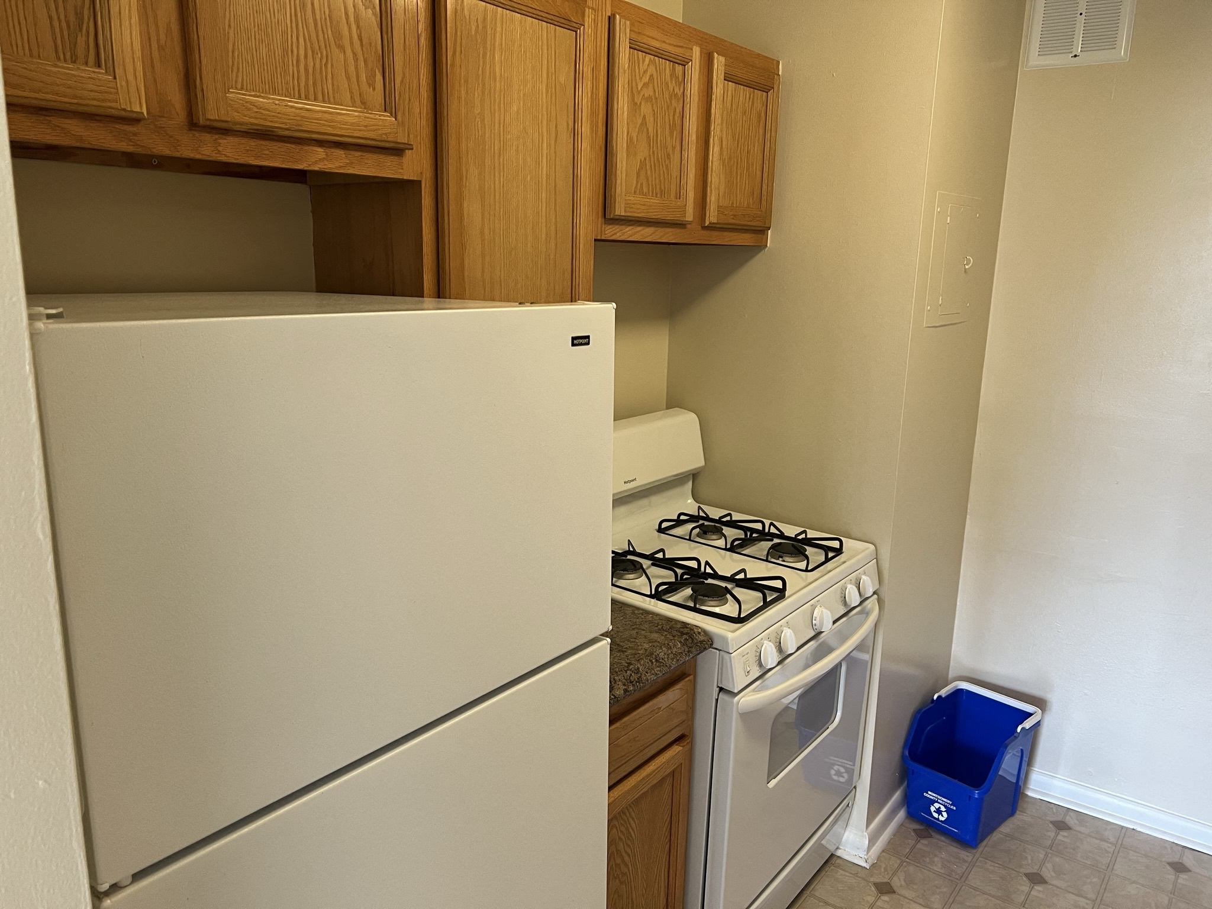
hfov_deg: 67.3
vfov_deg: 53.1
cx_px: 606
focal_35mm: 26
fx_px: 910
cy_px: 454
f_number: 1.5
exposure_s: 1/60
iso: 125
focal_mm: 5.7
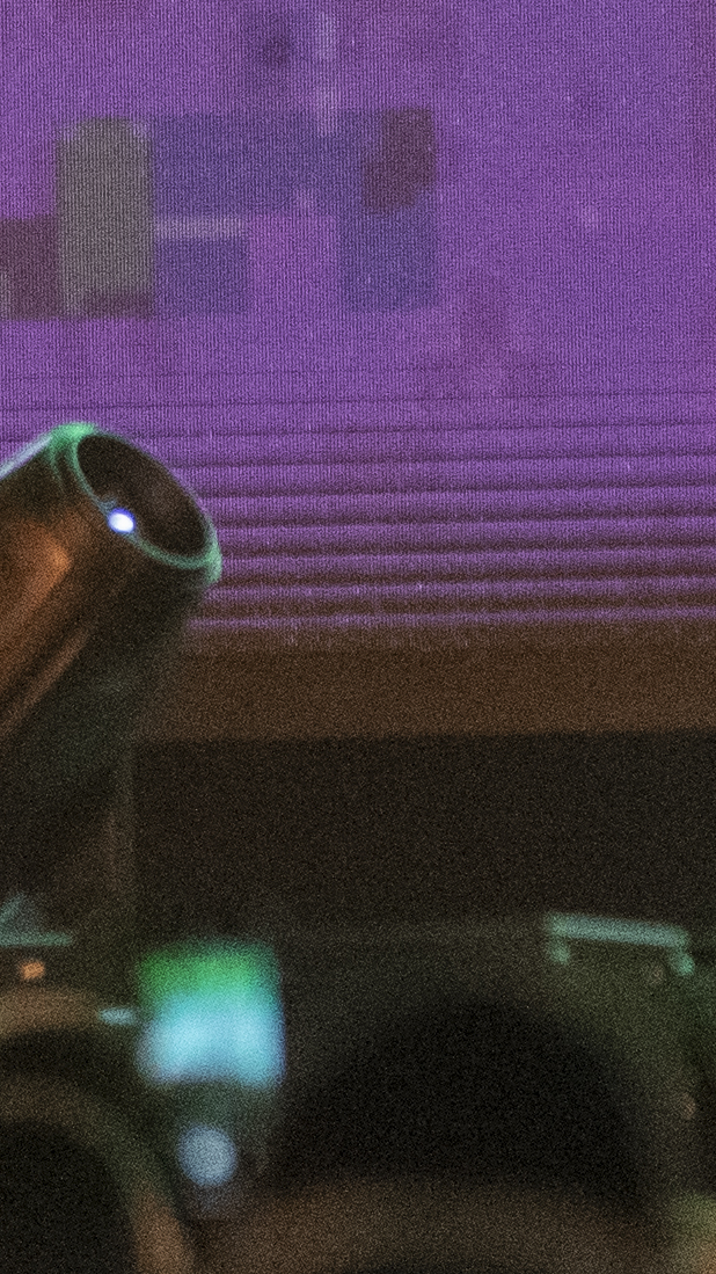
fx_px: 38722
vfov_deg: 1.9
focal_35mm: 1147
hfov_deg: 1.1
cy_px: -541
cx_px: 219
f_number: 3.2
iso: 4000
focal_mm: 200
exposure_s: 1/400
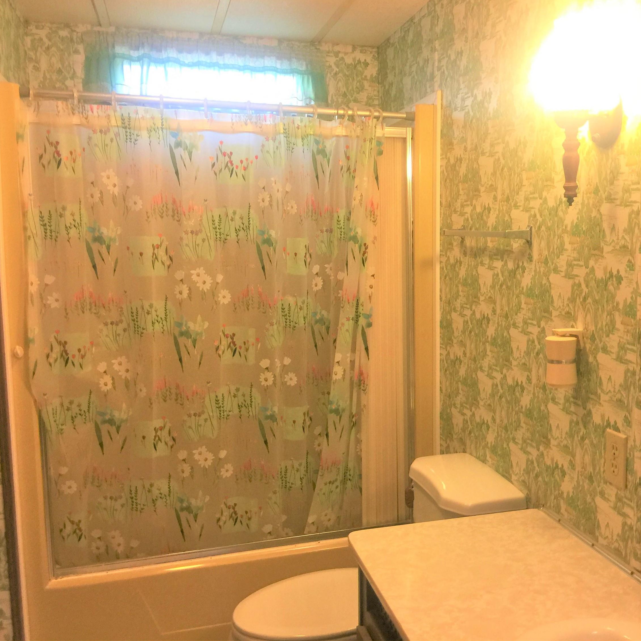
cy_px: 314
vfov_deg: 47.2
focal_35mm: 35
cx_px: 409
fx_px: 733
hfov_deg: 46.7
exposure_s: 1/15
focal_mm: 4.15
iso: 50
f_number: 2.2
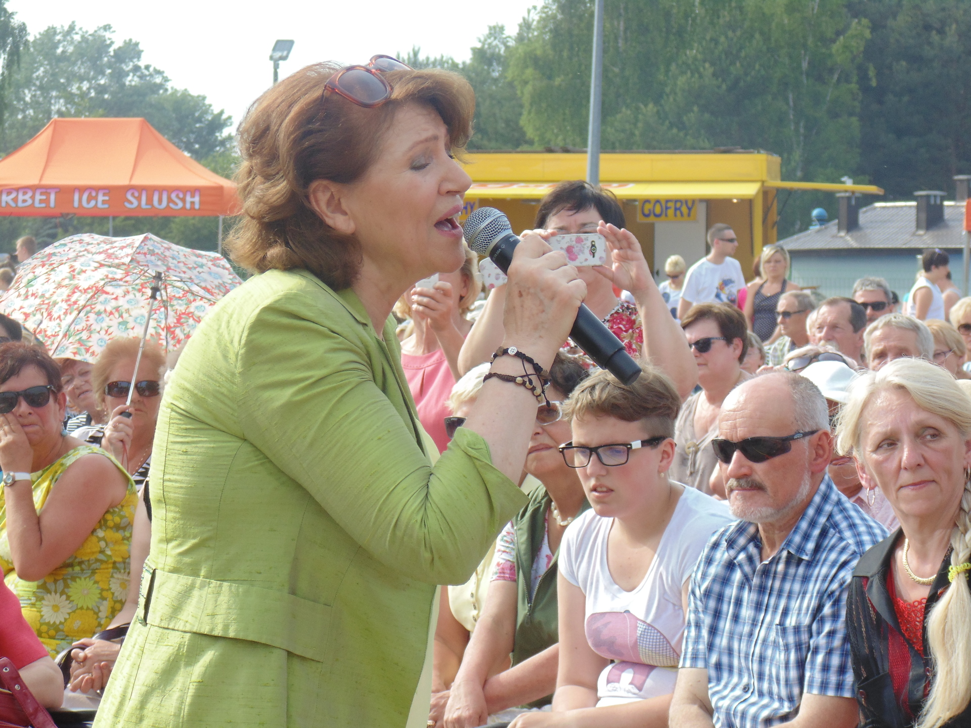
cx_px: 486
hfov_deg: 12.7
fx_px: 4348
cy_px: 364
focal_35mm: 155
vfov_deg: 9.6
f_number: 5.2
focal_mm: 27.8
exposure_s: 1/160
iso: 80
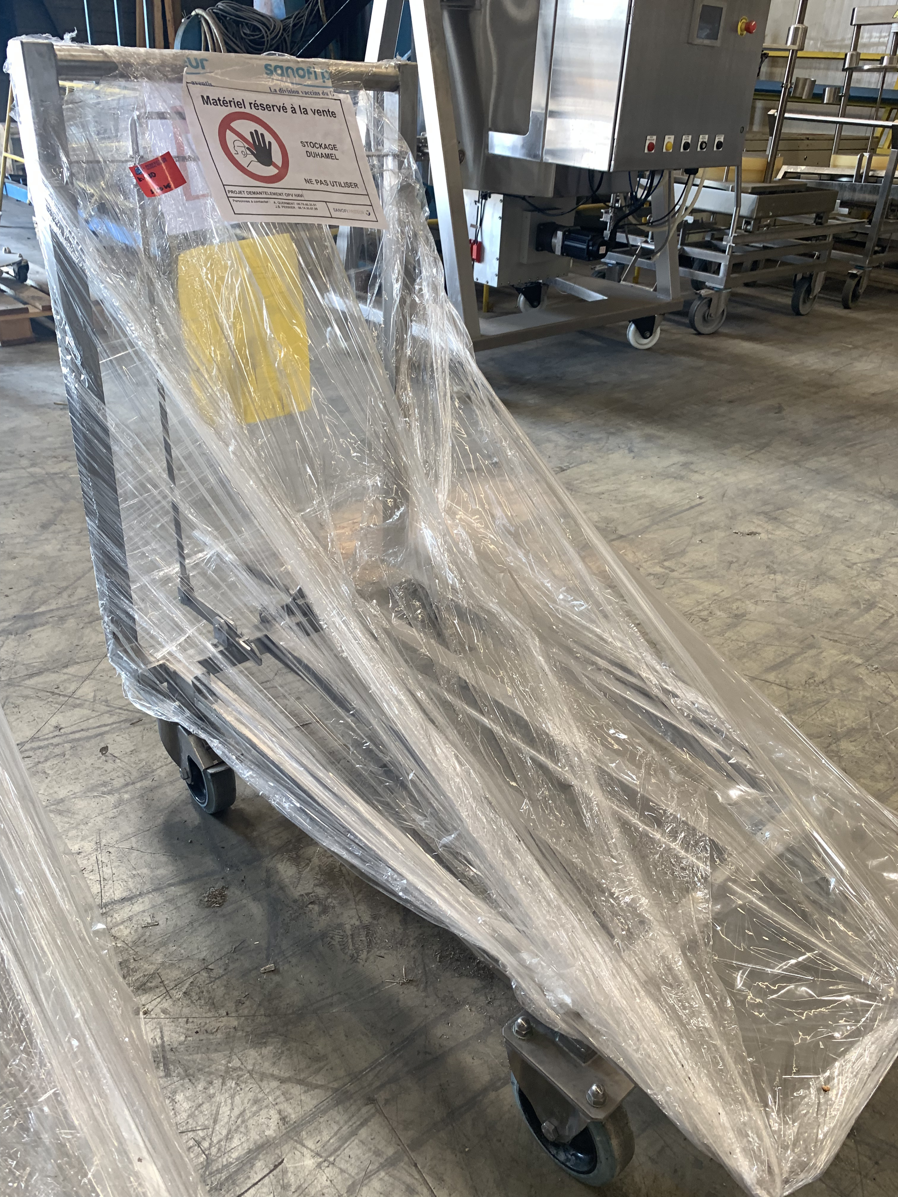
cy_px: 598
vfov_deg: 67.3
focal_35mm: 26
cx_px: 449
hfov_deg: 53.1
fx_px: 899
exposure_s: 1/65
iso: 100
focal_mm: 4.25
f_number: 1.8
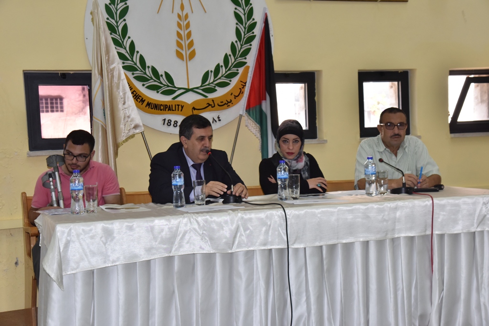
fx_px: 747
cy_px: 163
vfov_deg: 24.6
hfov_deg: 36.2
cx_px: 244
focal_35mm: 55
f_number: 8
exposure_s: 1/250
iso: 1600
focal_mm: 55
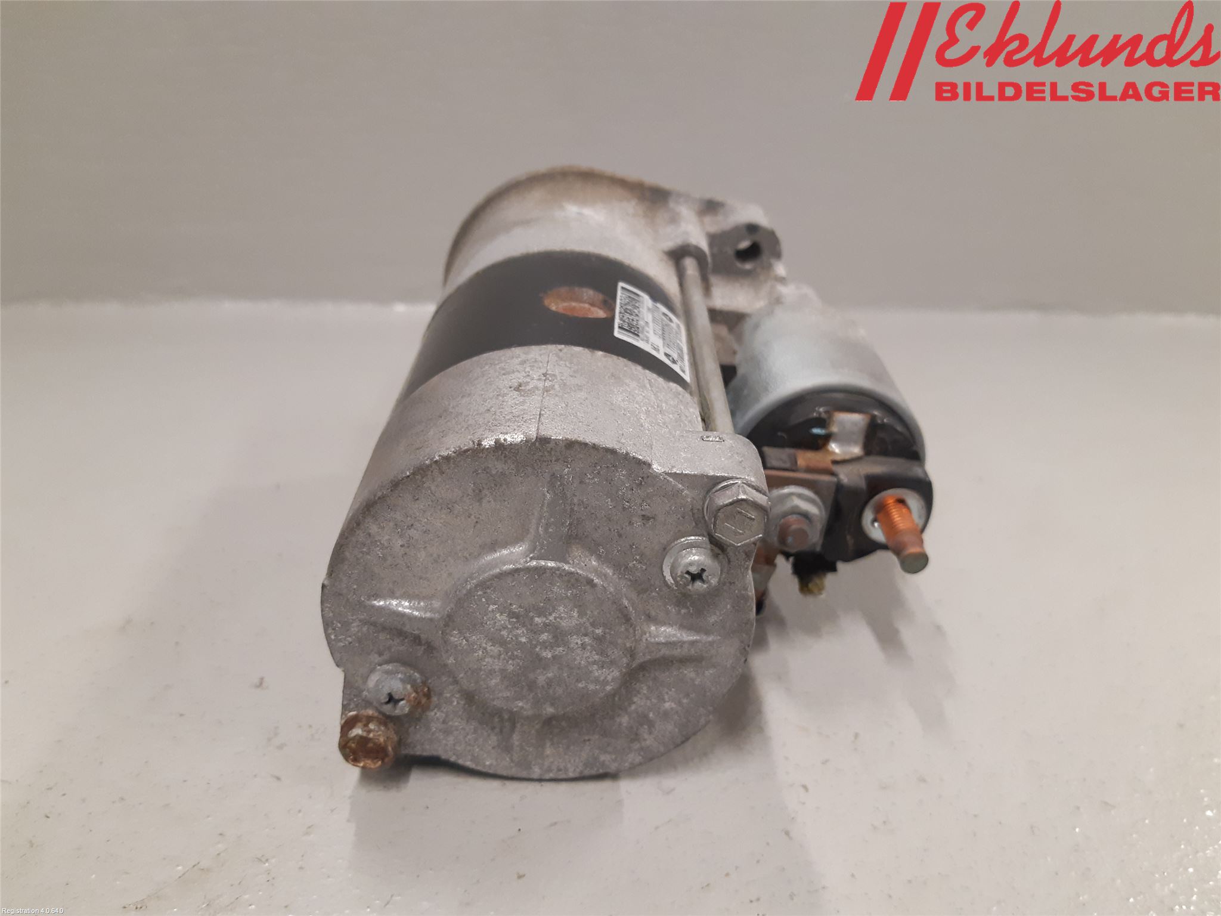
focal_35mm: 26
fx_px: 917
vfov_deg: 53.1
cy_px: 458
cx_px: 610
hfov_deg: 67.3
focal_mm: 3.93
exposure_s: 1/50
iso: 200
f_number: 1.7
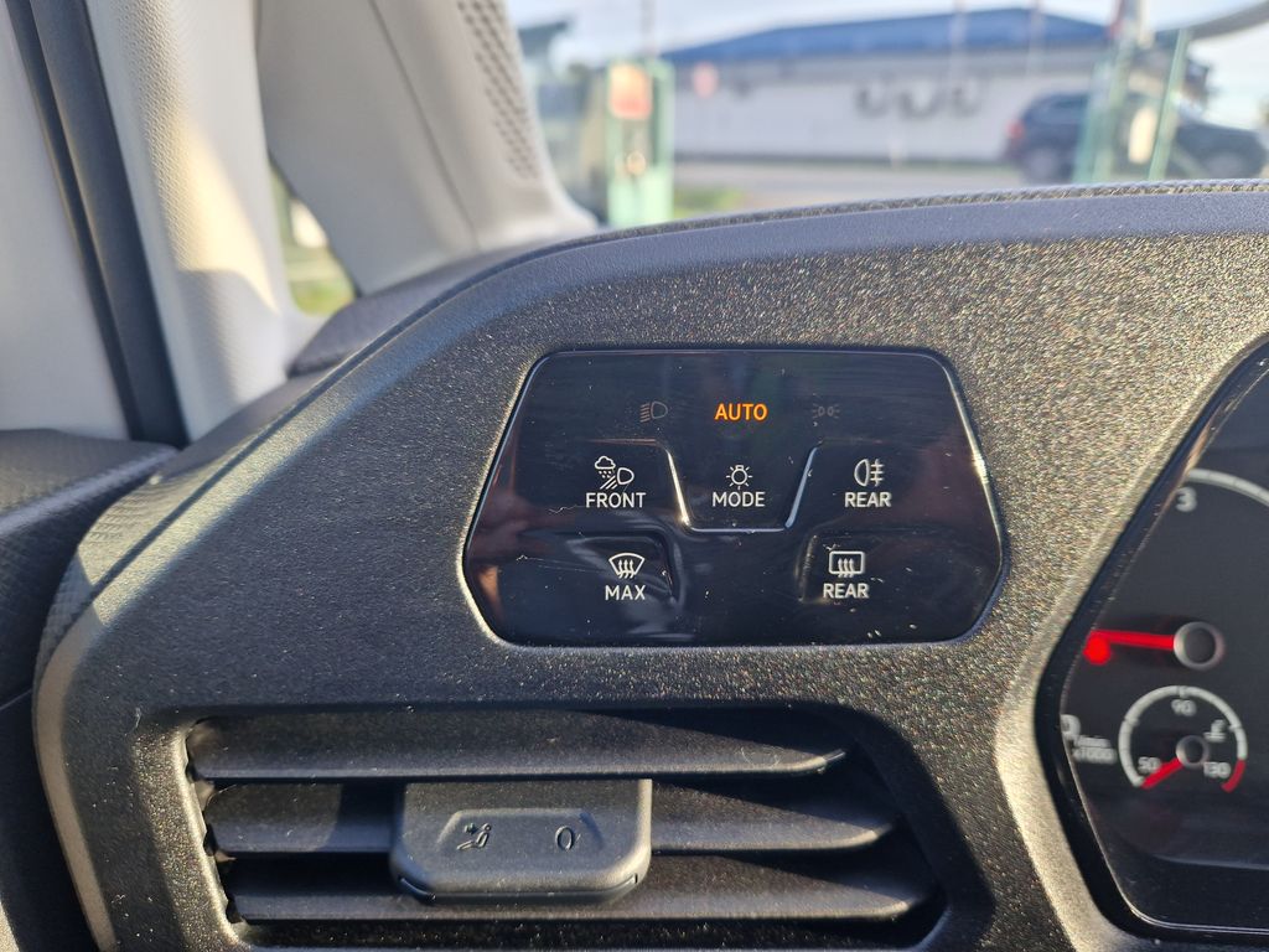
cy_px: 476
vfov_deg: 58.9
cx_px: 634
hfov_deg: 73.9
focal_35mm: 23
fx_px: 843
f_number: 1.8
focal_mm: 5.4
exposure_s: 1/180
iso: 80
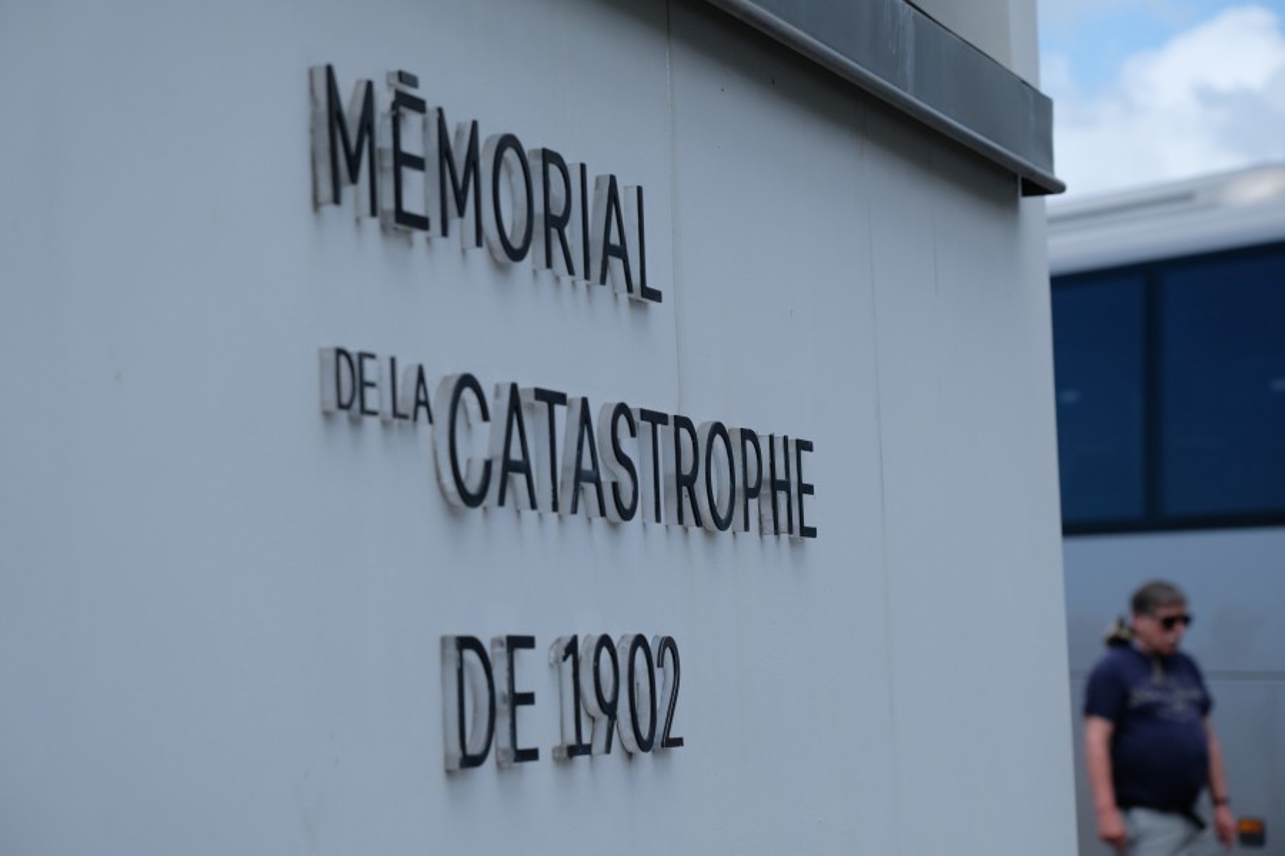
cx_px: 642
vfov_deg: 13.0
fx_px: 3748
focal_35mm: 105
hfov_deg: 19.5
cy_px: 428
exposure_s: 1/1700
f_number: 5.6
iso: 400
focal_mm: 70
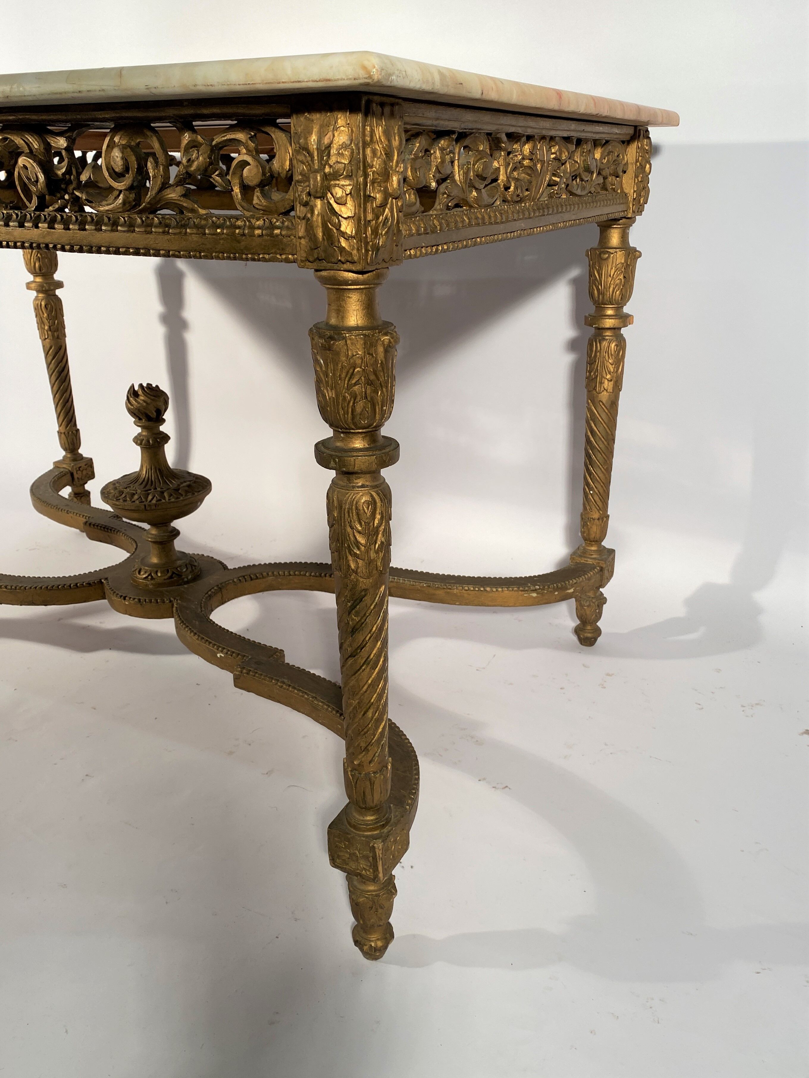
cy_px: 539
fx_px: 810
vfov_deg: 67.3
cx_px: 404
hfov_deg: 53.1
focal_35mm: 26
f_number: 1.8
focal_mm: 4.25
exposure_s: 1/100
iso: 40
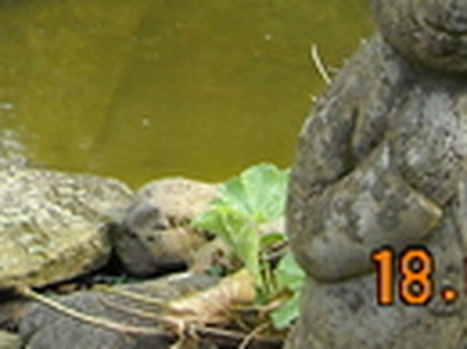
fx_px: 2181
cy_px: -363
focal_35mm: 162
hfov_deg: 11.6
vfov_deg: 8.6
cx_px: -284
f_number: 2.8
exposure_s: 1/176
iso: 64
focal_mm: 5.7
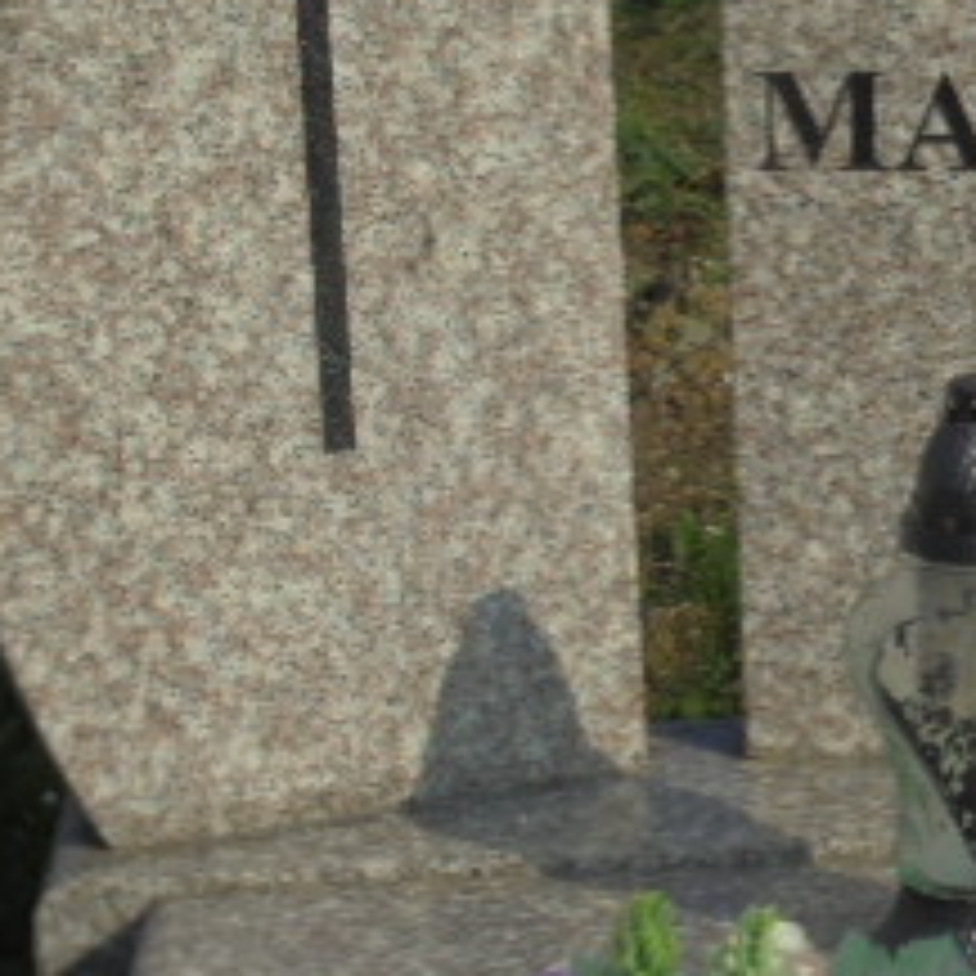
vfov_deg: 10.4
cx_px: 1174
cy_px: 256
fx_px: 5327
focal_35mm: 167
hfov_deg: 10.3
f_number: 5.6
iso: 100
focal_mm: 11.5
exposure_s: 1/1000
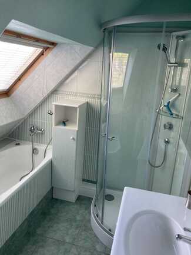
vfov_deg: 63.4
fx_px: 206
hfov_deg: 49.8
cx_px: 96
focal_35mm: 28
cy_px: 128
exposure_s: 1/60
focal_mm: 3.99
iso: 125
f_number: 1.8
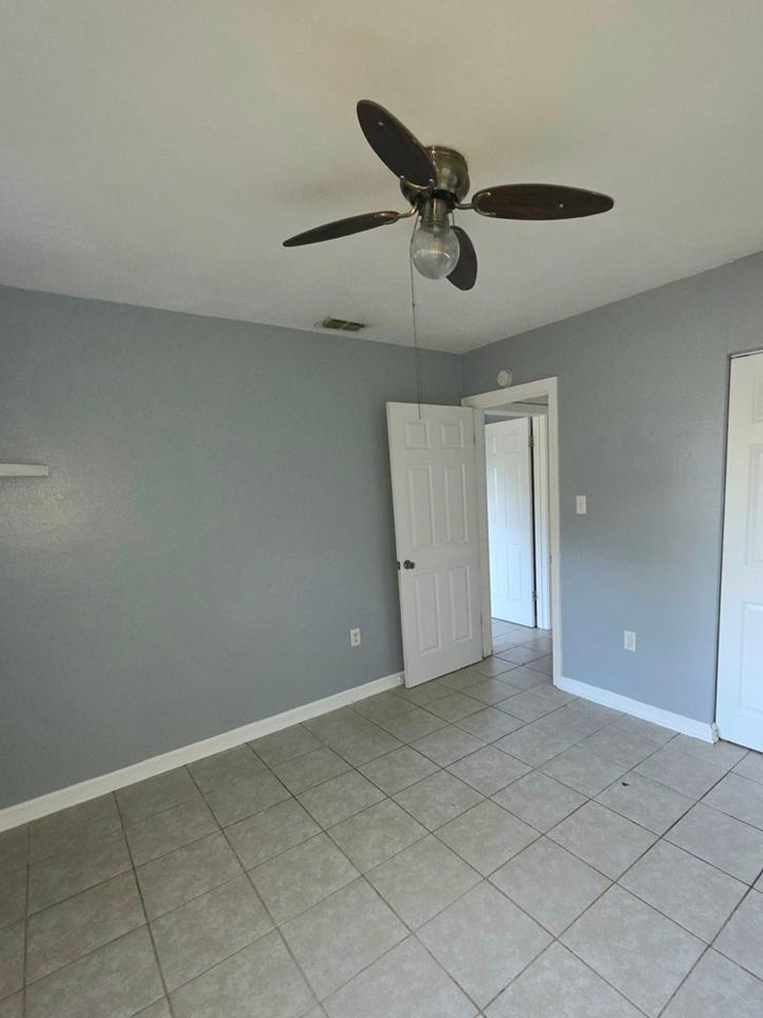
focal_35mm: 16
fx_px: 470
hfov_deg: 77.4
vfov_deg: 94.1
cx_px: 448
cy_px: 568
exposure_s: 1/40
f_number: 1.9
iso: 250
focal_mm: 2.2
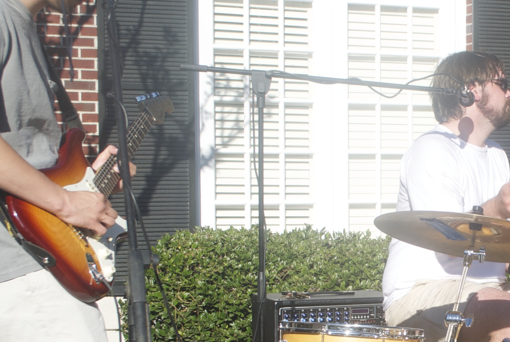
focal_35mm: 98
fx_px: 1390
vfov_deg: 13.9
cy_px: 283
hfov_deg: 20.1
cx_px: 527
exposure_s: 1/250
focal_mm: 26
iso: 100
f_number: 8
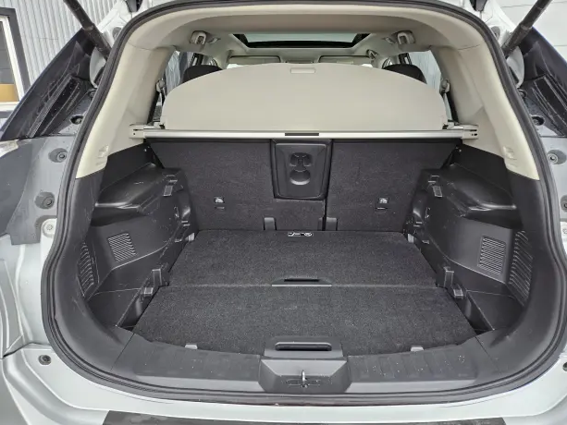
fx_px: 393
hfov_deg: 71.6
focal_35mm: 24
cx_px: 295
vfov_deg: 56.8
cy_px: 211
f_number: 1.8
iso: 125
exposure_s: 1/180
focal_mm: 5.4
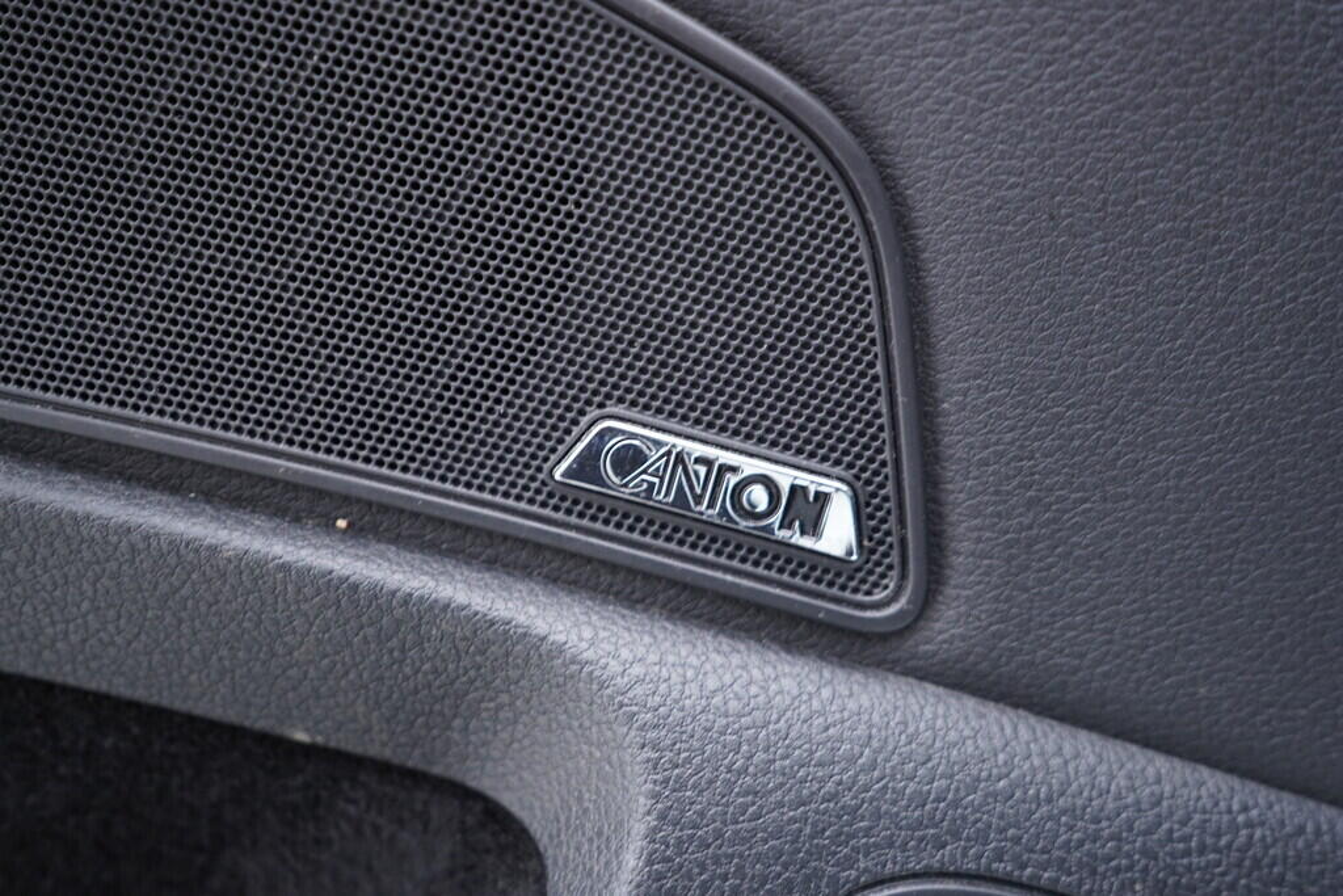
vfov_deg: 36.9
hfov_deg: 53.1
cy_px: 448
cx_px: 672
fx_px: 1343
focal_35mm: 36
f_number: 2.8
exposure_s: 1/40
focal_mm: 24
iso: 400
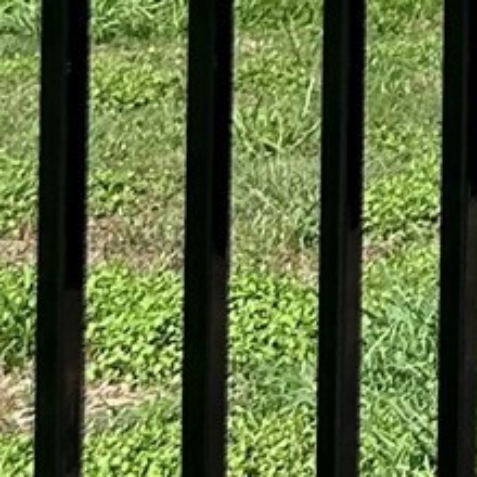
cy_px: -457
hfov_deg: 8.0
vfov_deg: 7.8
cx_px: 772
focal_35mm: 214
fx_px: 3336
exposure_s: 1/2762
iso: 50
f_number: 1.5
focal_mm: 5.7
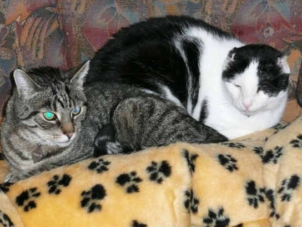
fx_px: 986
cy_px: 103
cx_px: 158
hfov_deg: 17.4
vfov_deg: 13.1
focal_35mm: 113
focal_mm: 15.7
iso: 500
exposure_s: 1/30
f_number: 4.7
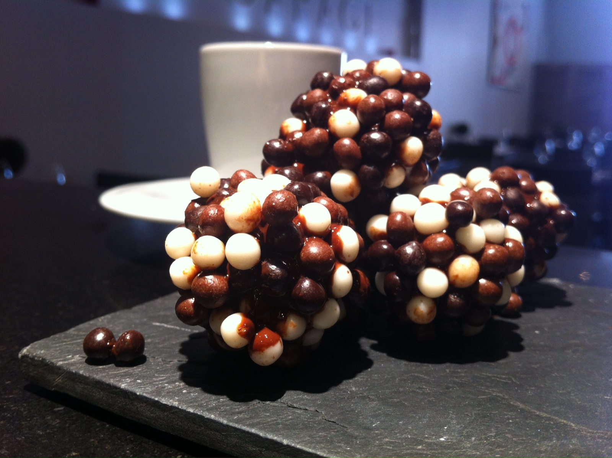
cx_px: 306
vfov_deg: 40.6
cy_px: 229
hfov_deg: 52.7
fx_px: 618
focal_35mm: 35
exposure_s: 1/15
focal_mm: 3.85
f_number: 2.8
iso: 100
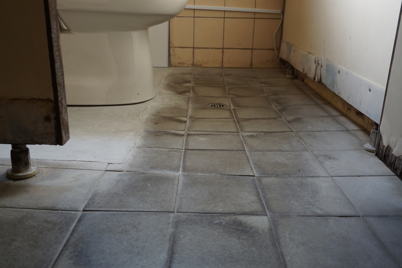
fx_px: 368
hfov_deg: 57.2
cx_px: 201
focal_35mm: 33
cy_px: 134
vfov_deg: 40.0
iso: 800
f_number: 4
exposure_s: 1/160
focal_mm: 22
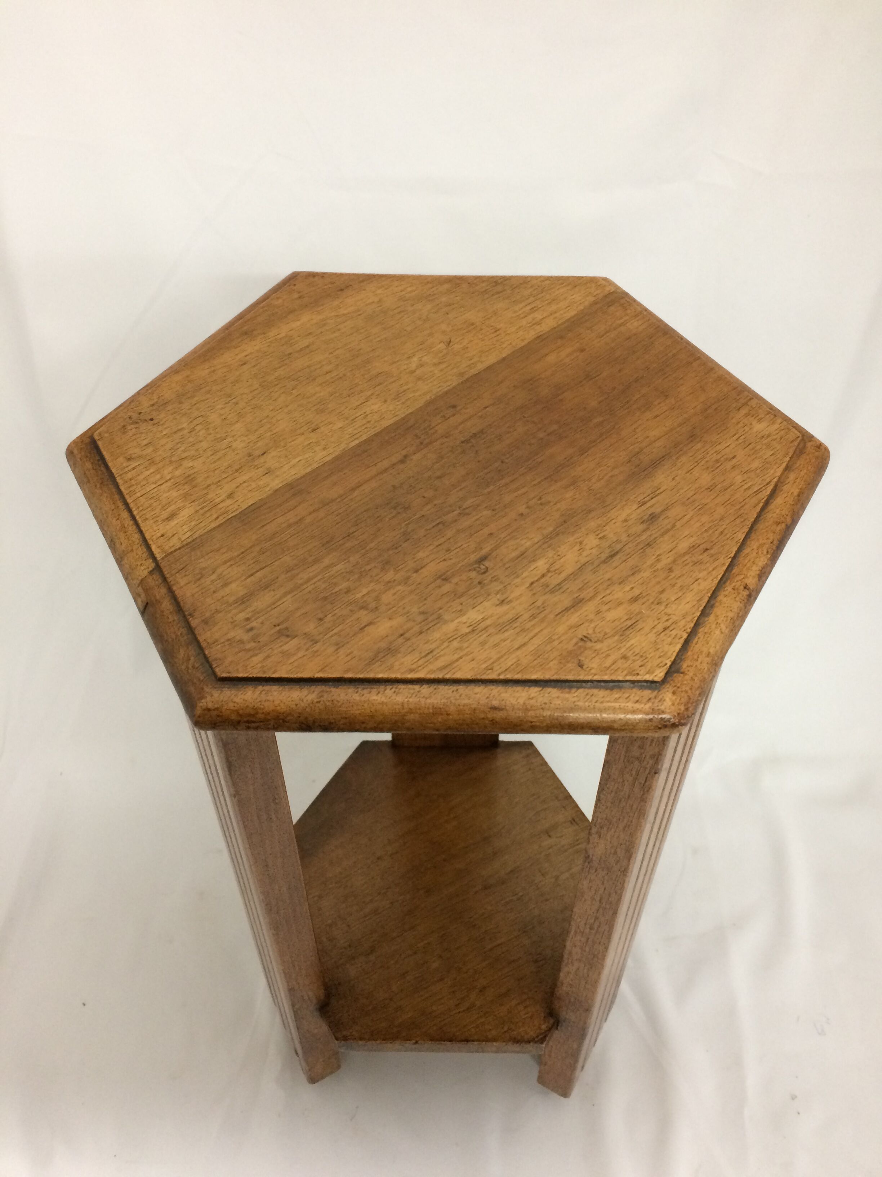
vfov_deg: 61.7
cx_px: 441
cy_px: 588
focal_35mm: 29
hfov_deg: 48.2
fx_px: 985
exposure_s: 1/33
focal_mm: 4.15
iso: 200
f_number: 2.2
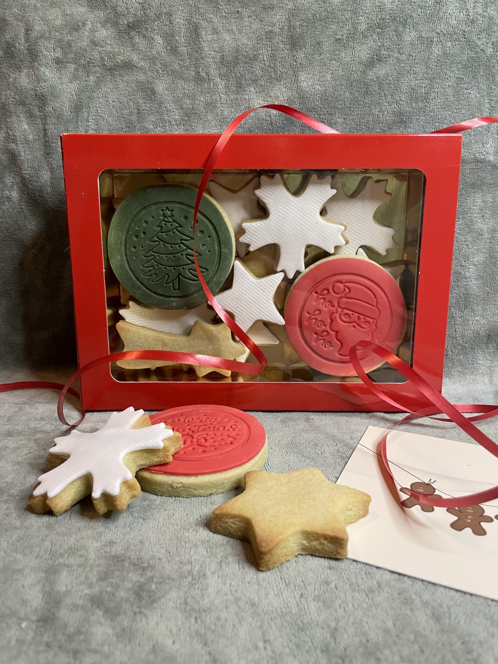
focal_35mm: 26
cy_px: 332
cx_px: 249
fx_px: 499
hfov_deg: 53.1
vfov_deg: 67.3
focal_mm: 4.2
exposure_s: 1/50
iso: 125
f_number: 1.6
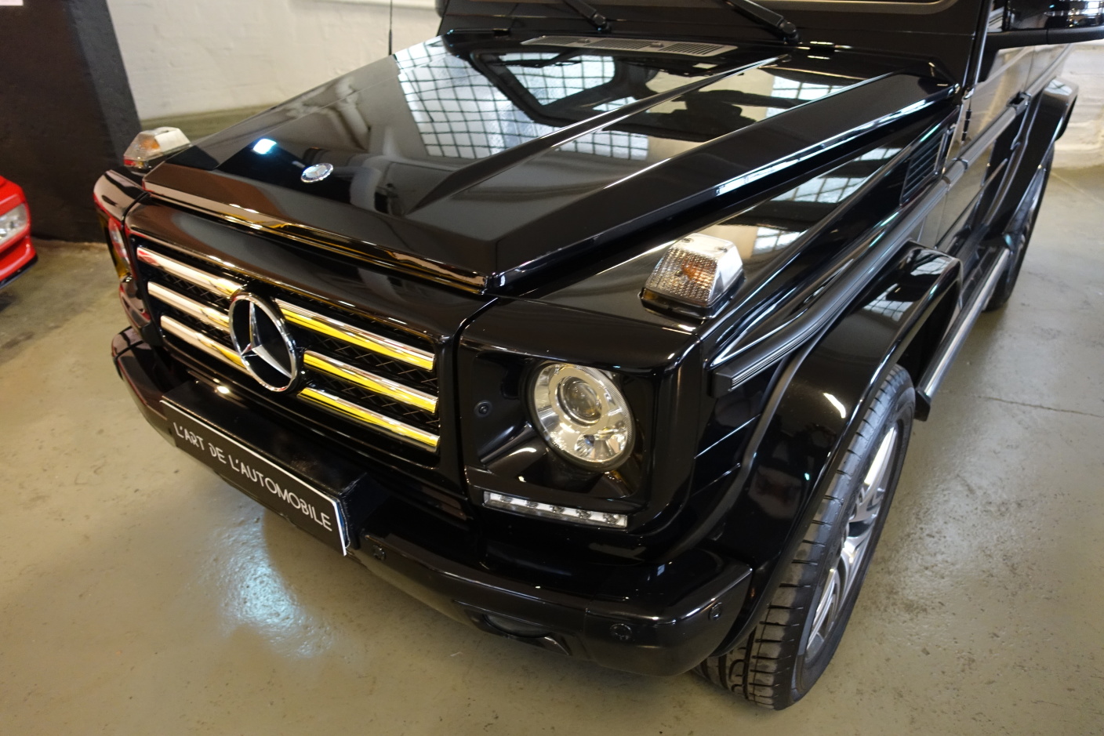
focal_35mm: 24
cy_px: 368
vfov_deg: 53.1
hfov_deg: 73.7
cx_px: 552
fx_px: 736
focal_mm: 8.8
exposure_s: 1/30
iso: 800
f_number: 1.8
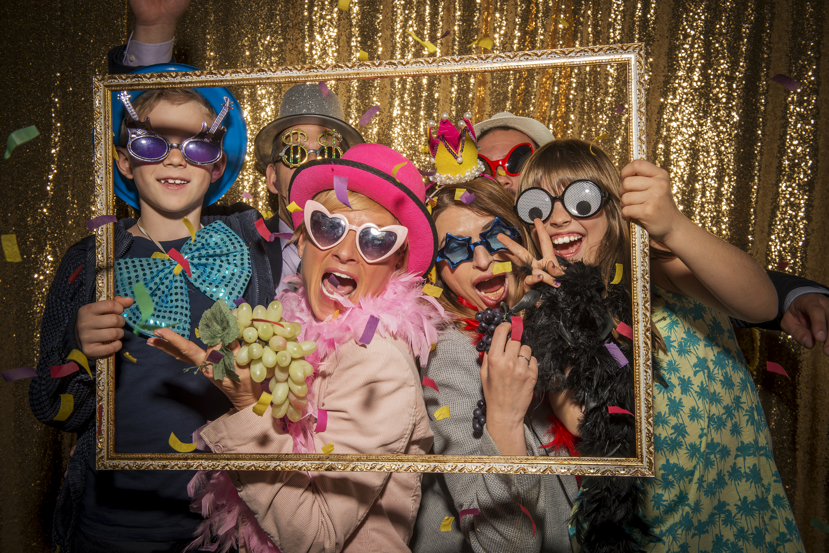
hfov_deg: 44.5
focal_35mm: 44
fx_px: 1013
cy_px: 276
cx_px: 414
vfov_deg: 30.5
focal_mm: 44
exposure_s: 1/200
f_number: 11
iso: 100
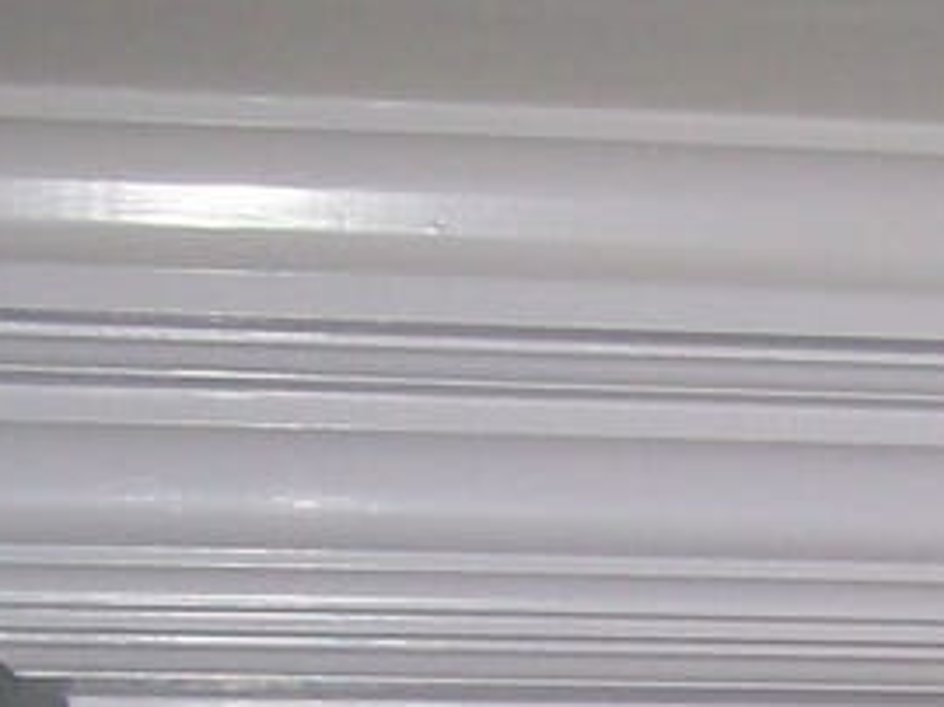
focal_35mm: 178
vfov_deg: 7.9
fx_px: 4850
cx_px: 1561
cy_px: 1466
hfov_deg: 10.6
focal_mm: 6
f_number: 2.7
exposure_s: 1/64
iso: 80
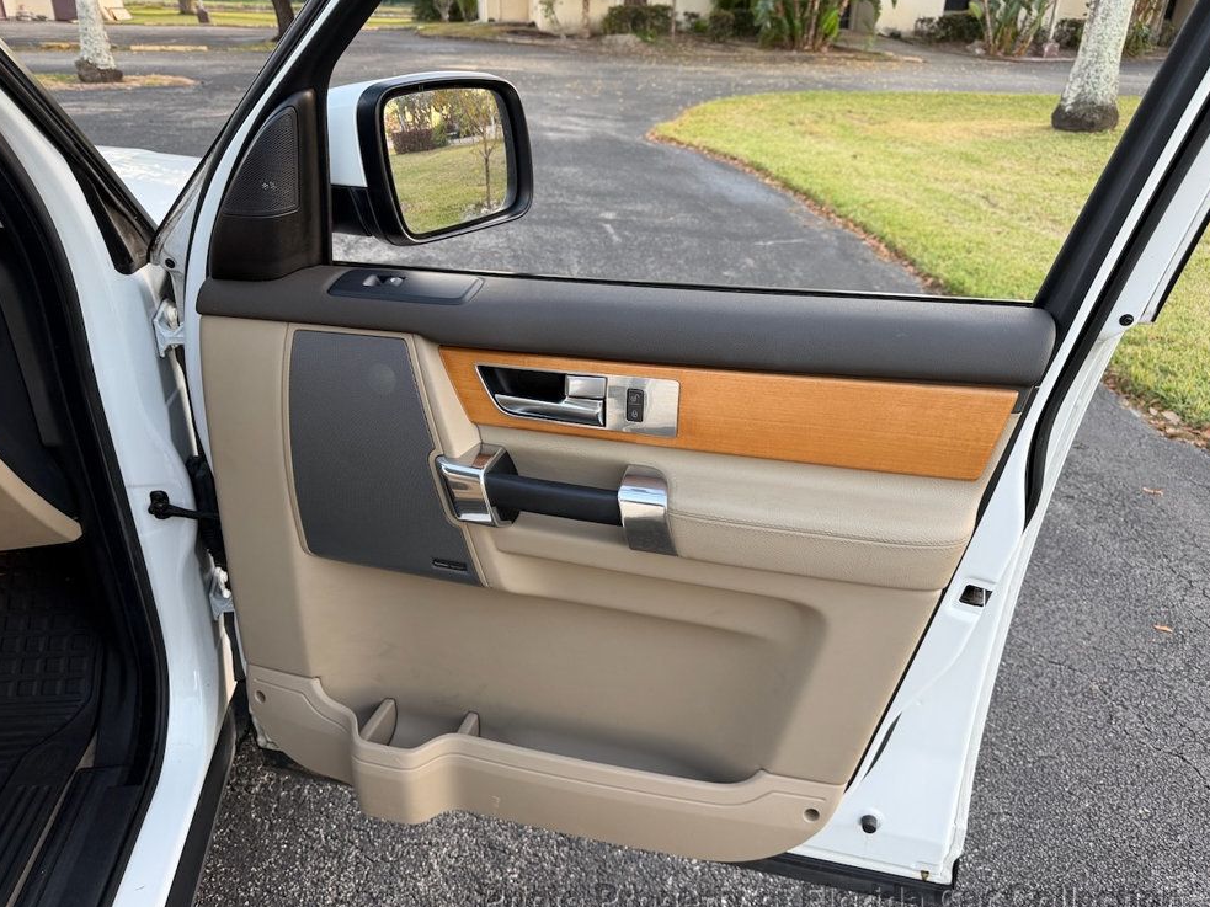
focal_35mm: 25
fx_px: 874
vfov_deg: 54.9
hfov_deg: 69.4
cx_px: 617
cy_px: 469
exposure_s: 1/121
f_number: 1.78
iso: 80
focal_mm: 6.76
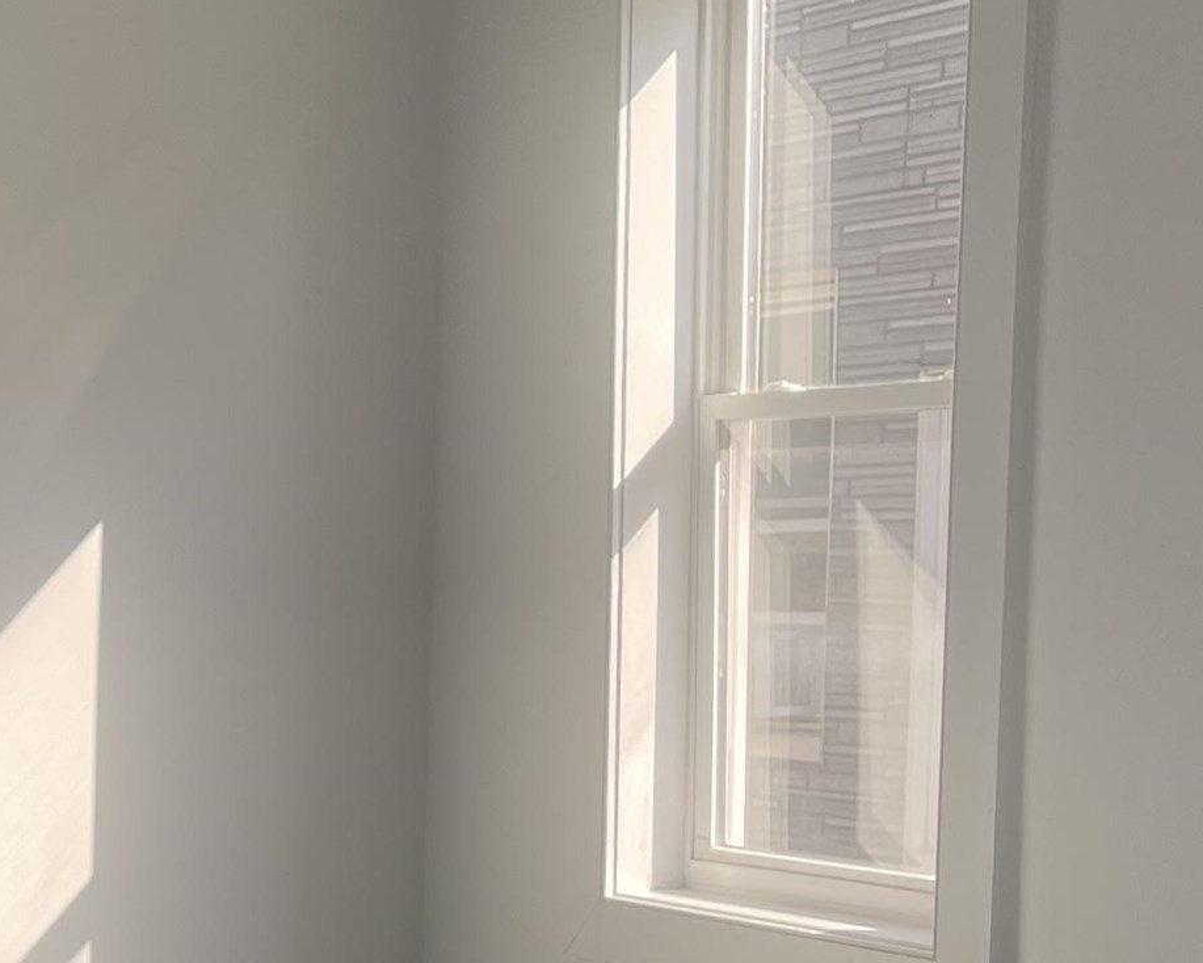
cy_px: 806
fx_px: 3027
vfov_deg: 17.9
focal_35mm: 85
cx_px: -319
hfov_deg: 20.7
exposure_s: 1/528
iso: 32
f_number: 1.6
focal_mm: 5.1
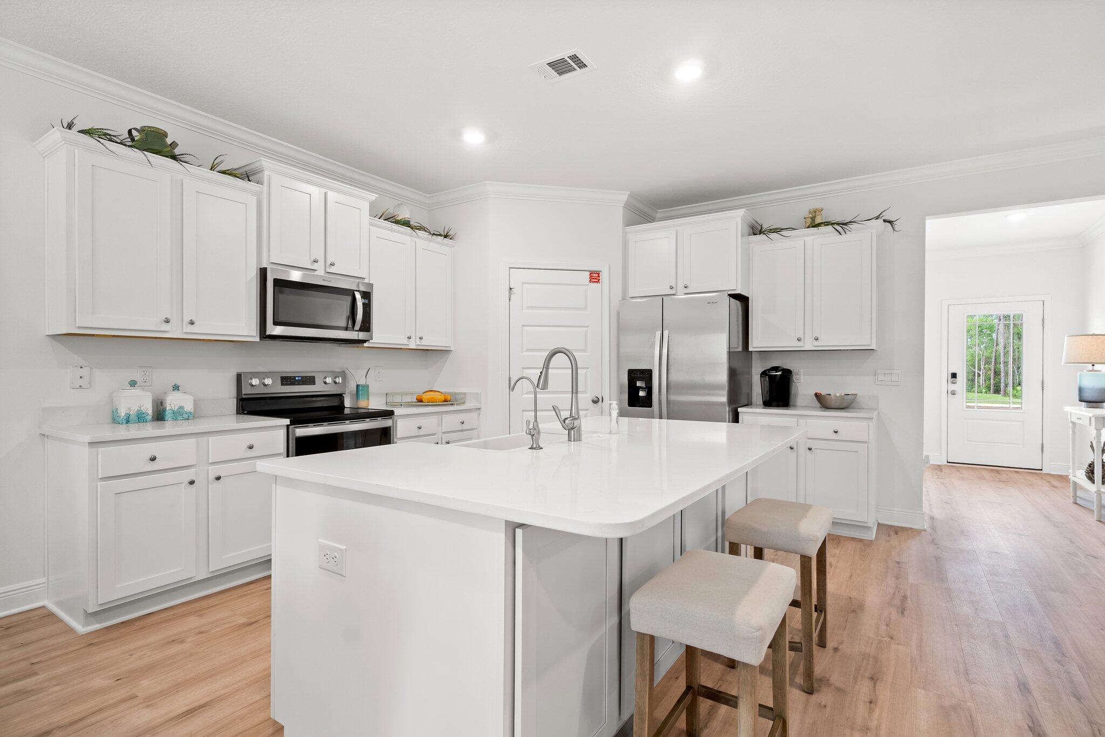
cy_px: 368
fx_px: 506
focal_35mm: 16
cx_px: 552
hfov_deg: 95.0
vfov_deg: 72.0
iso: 400
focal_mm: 11
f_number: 8
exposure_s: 1.6
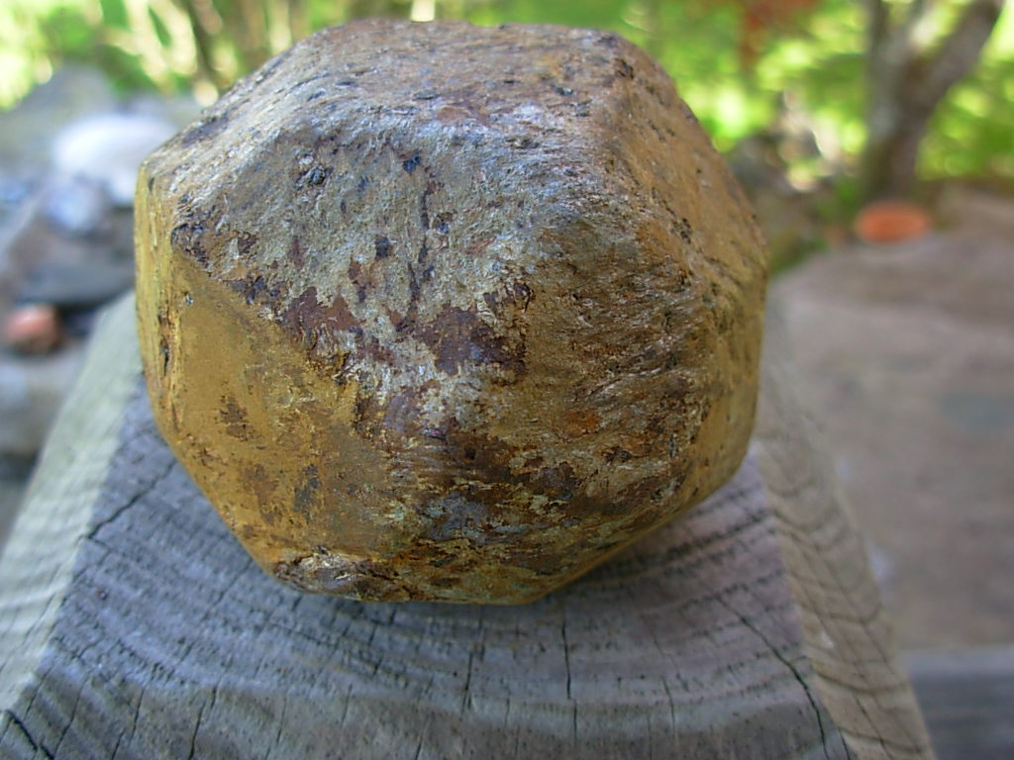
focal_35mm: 38
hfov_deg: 49.0
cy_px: 380
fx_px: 1113
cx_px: 507
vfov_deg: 37.7
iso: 50
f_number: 2.9
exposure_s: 1/80.6
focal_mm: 6.3
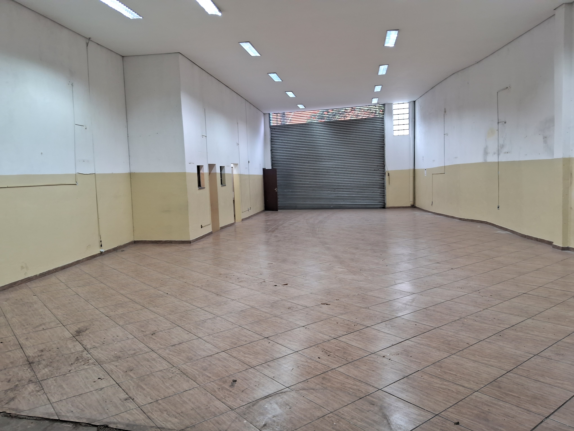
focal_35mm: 26
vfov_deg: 53.1
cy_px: 216
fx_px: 431
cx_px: 287
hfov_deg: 67.3
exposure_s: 1/40
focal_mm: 3.98
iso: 200
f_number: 1.8
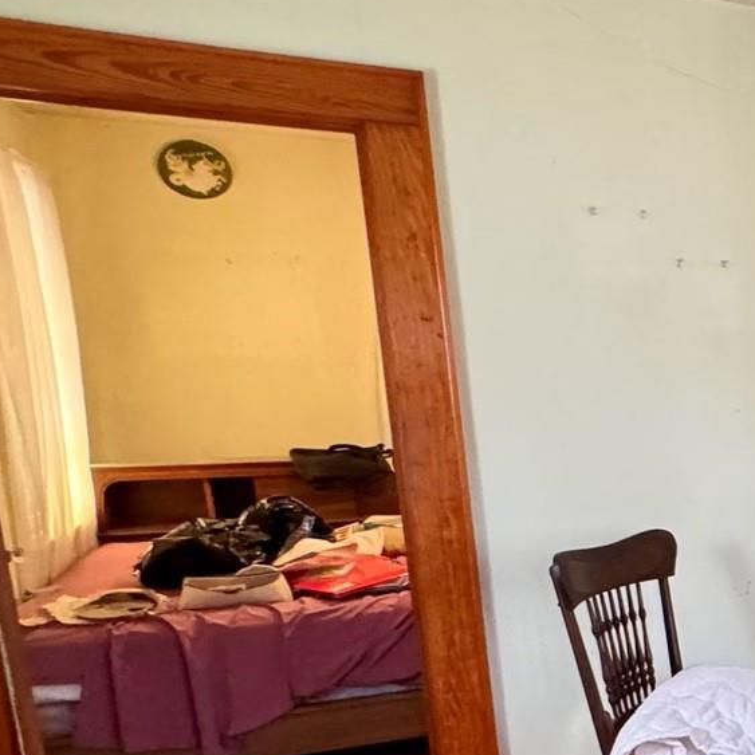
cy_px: 539
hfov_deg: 25.3
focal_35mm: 45
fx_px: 1110
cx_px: 1202
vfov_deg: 36.9
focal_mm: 2.22
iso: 640
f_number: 2.2
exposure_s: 1/60
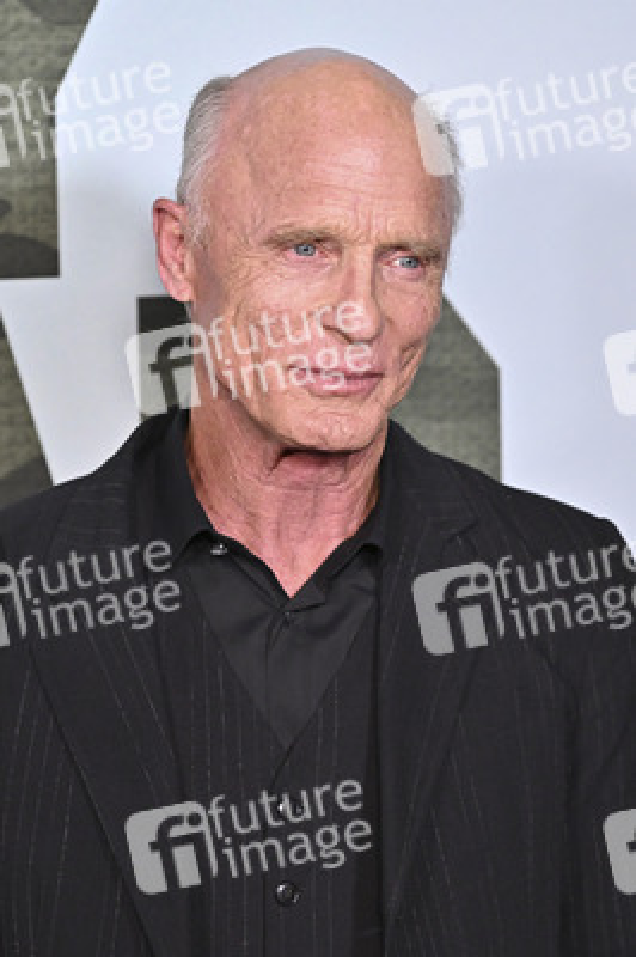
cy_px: 478
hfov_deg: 11.4
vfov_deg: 17.1
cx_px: 318
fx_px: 3185
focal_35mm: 120
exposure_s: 1/250
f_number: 4.5
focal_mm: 120
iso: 3200
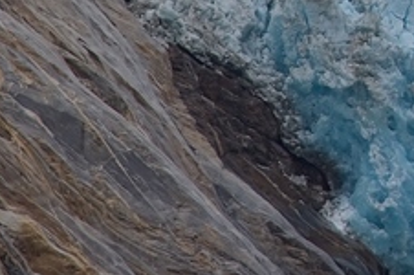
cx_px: 833
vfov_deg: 2.0
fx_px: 7820
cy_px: -222
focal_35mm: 681
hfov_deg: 3.0
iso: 100
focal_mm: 120
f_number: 5.6
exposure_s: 1/250
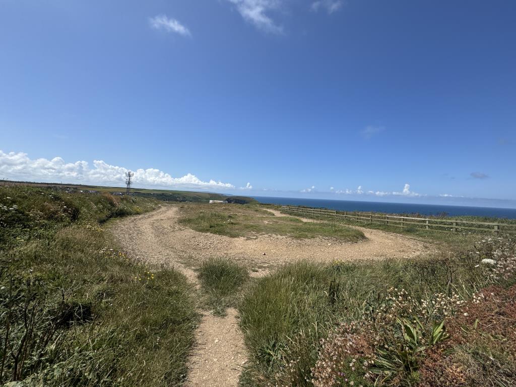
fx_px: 209
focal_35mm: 14
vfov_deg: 85.7
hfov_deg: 102.1
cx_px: 258
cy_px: 194
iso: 50
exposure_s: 1/2874
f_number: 2.2
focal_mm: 2.22
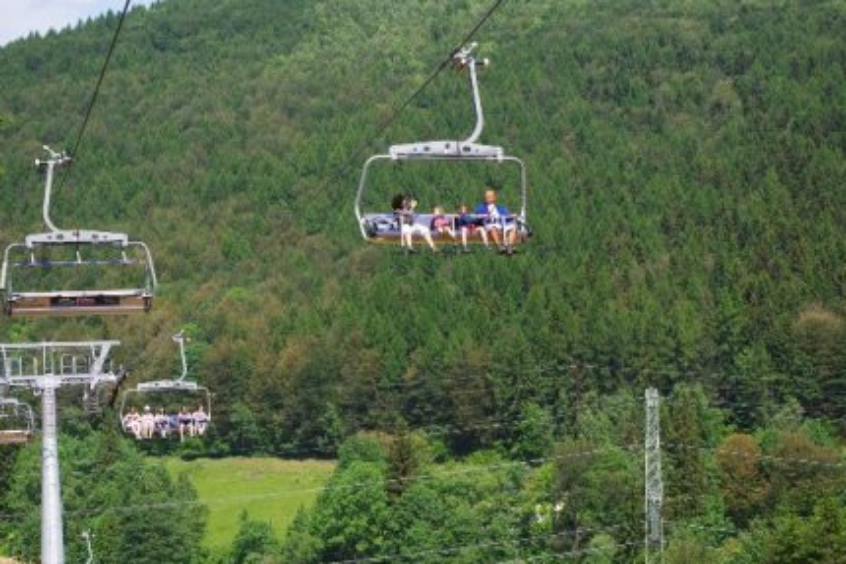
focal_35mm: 75
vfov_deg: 18.2
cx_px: 421
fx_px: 1763
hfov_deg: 27.0
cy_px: 292
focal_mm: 47.5
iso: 100
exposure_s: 1/180
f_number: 6.7
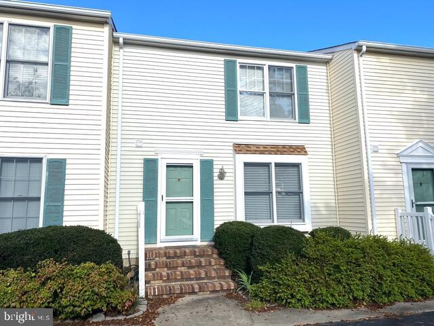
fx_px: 326
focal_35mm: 26
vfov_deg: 53.1
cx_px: 217
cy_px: 163
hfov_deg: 67.3
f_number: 1.8
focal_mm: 4.25
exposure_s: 1/3125
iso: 32
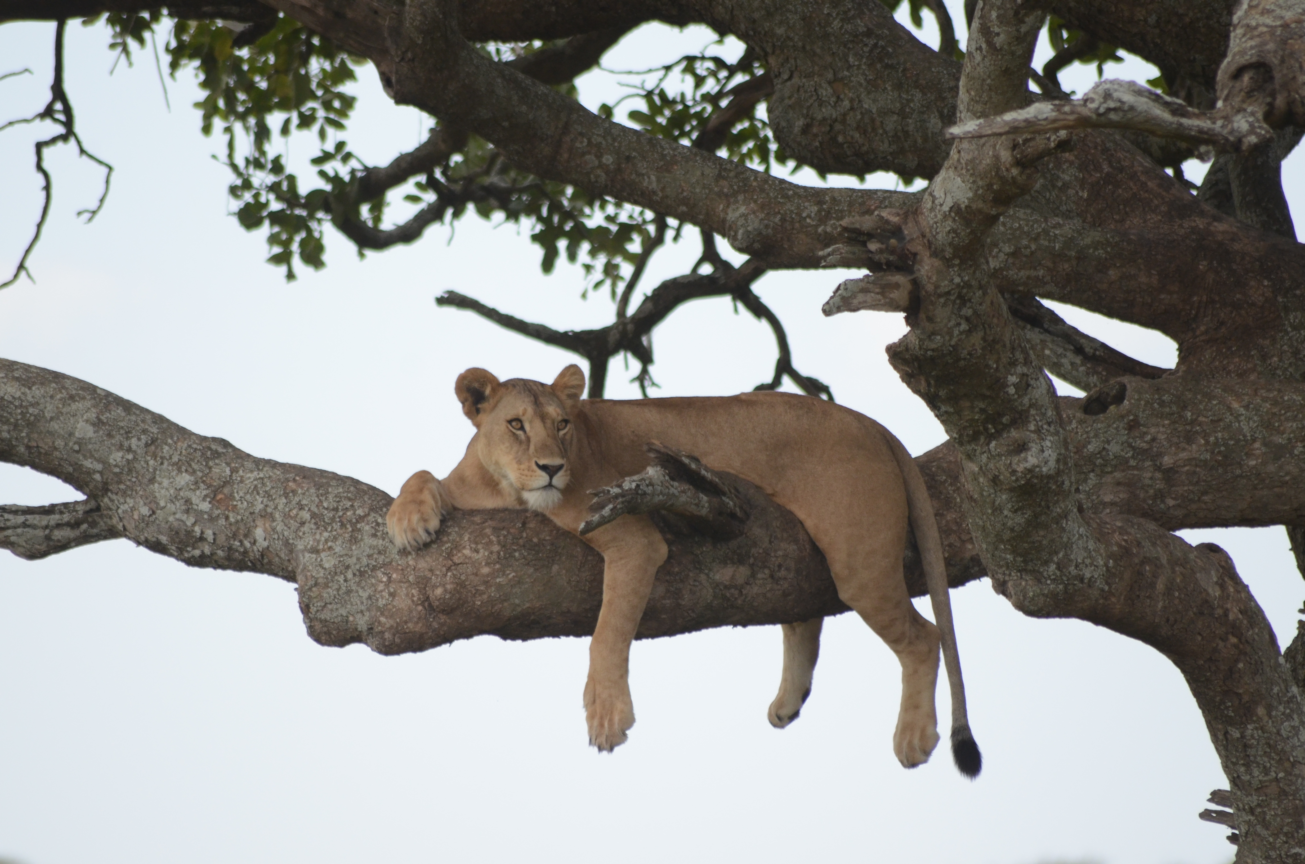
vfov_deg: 3.0
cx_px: 652
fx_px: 16279
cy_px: 432
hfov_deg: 4.6
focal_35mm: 450
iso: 800
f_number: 6.3
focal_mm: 300
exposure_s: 1/1250
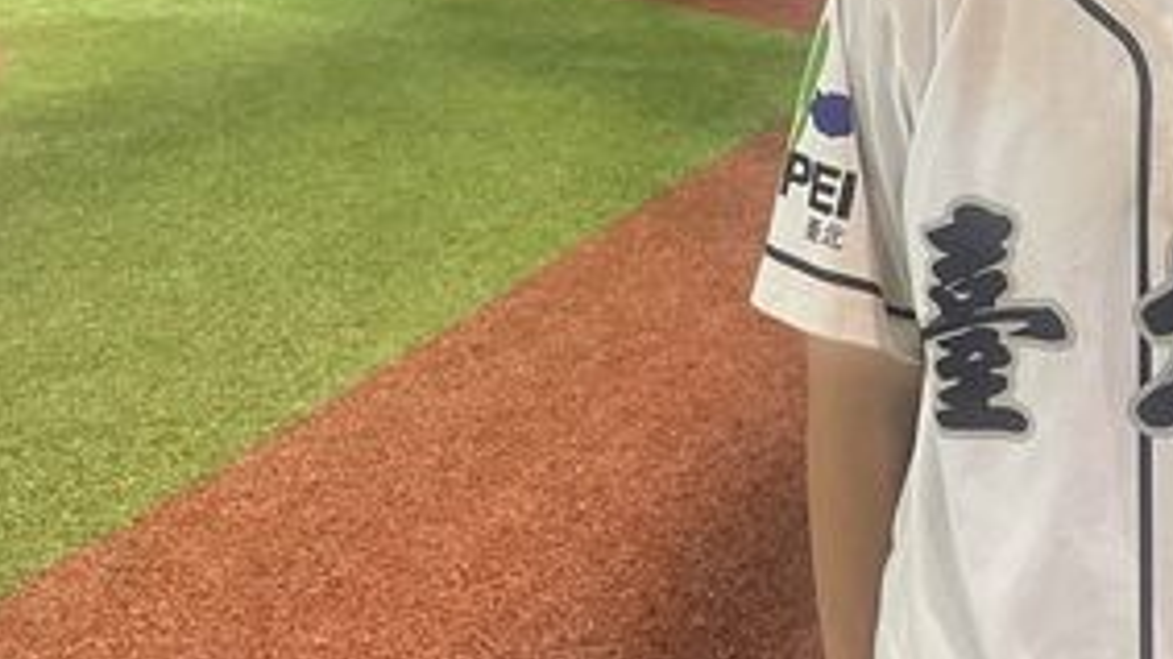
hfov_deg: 33.8
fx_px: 1866
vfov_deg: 19.5
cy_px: 4
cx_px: 957
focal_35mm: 60
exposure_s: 1/60
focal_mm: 4.2
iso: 250
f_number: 1.6
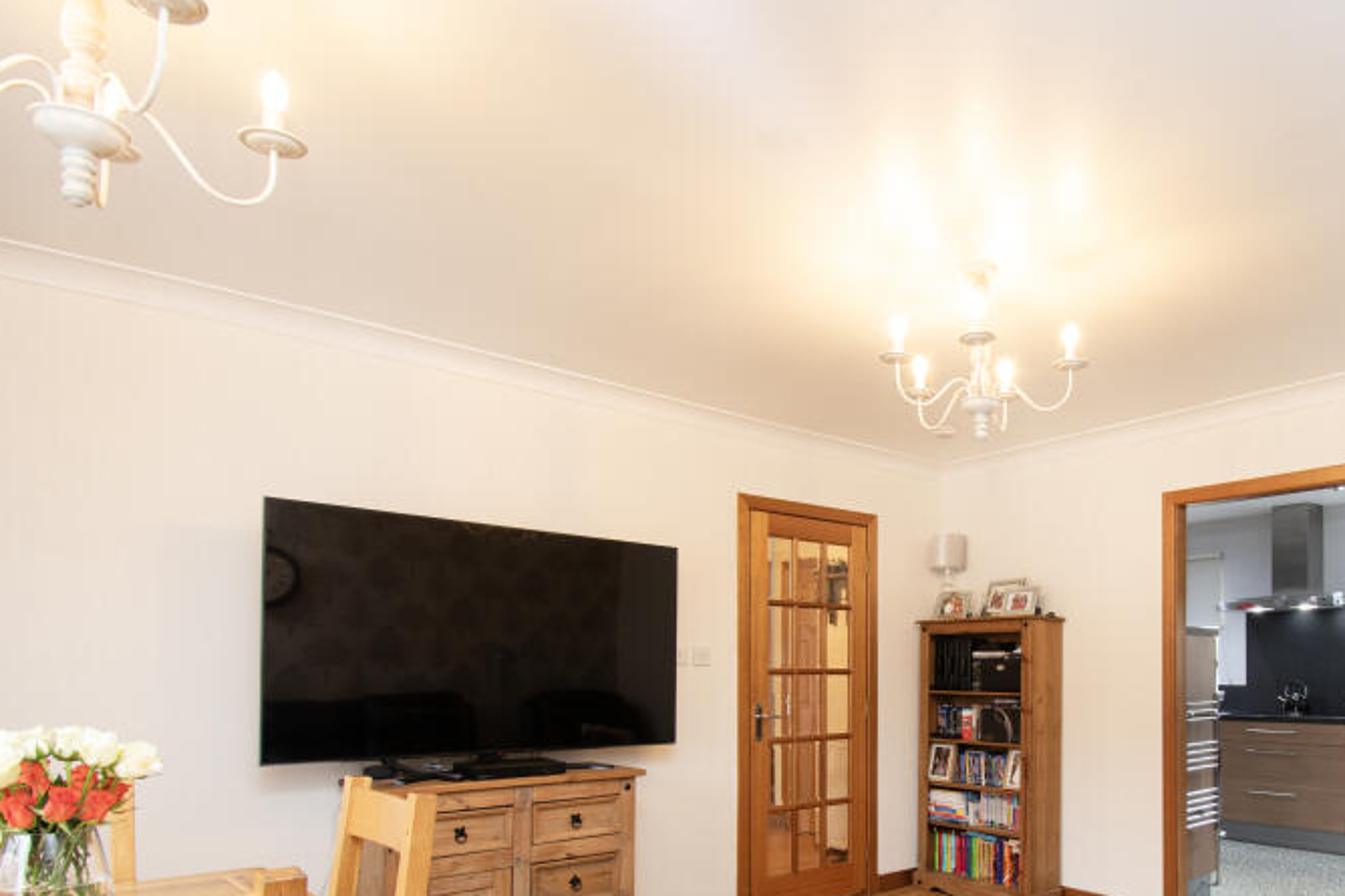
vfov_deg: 52.7
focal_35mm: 23
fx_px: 859
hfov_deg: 74.0
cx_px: 888
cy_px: 668
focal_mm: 10
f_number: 8
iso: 320
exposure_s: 1/4
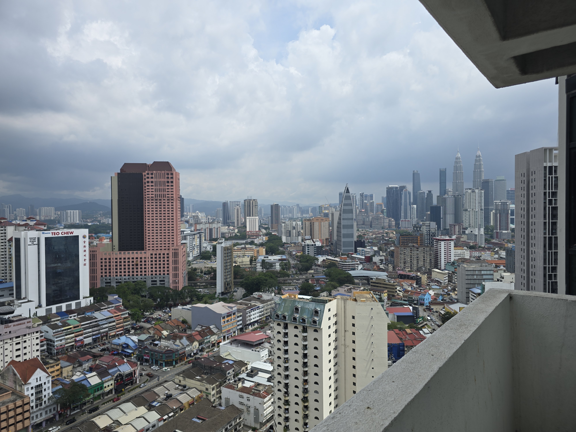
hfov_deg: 73.9
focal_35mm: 23
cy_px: 216
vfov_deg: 58.9
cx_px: 288
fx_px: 383
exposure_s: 1/1300
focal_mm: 6.3
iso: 12
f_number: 1.7
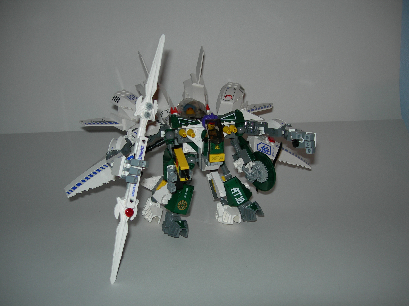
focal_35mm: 38
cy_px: 153
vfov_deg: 37.7
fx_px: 449
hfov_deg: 49.0
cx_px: 204
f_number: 2.8
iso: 50
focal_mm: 7.8
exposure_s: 1/60.1
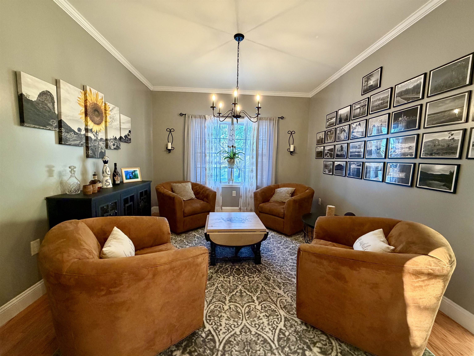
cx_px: 237
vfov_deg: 85.7
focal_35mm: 14
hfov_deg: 102.1
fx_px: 192
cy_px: 178
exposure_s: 1/60
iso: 400
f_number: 2.2
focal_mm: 2.22
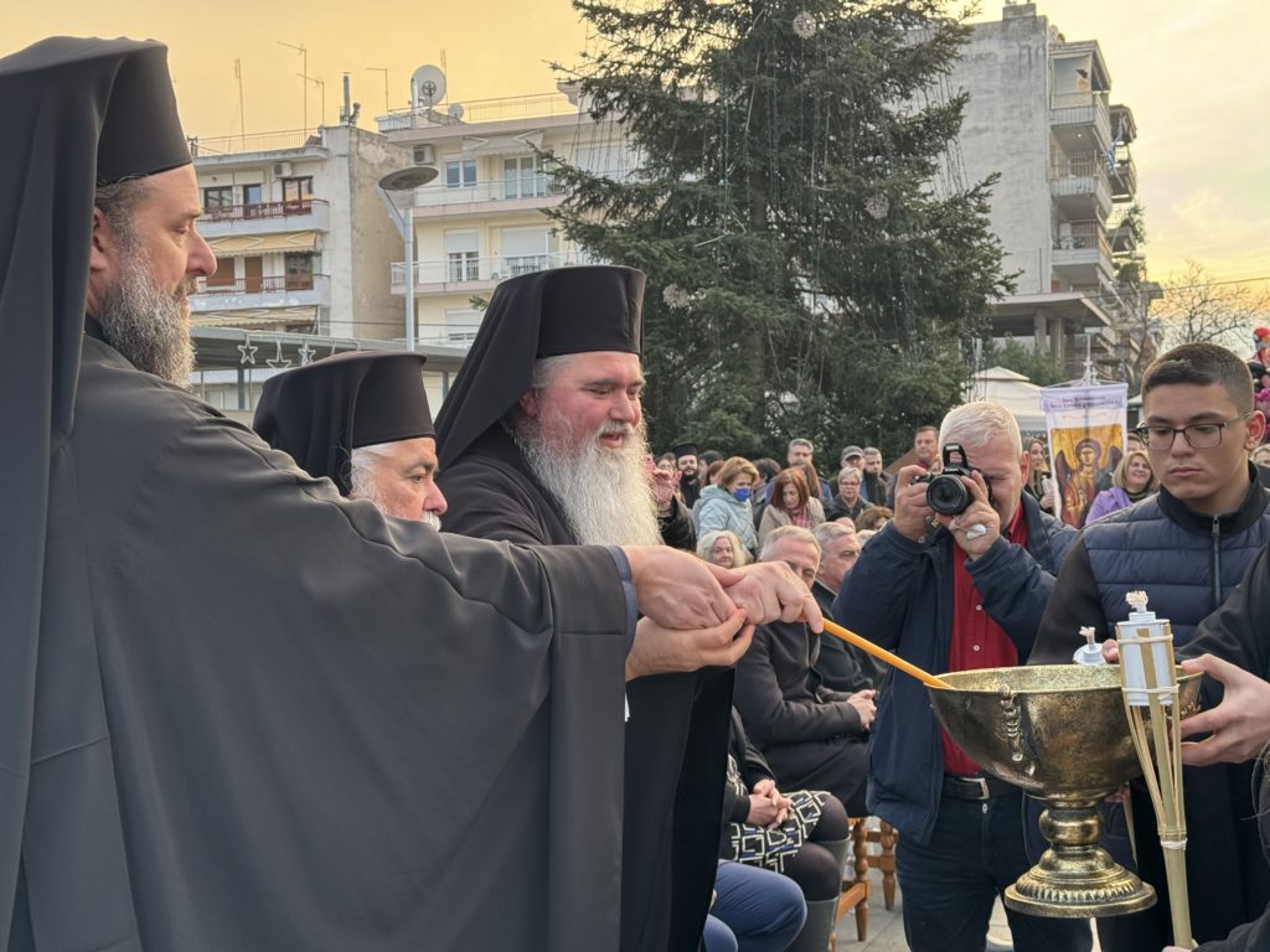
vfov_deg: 30.3
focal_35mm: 48
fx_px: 1761
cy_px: 476
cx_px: 635
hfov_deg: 39.7
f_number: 1.78
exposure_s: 1/101
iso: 100
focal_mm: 6.86
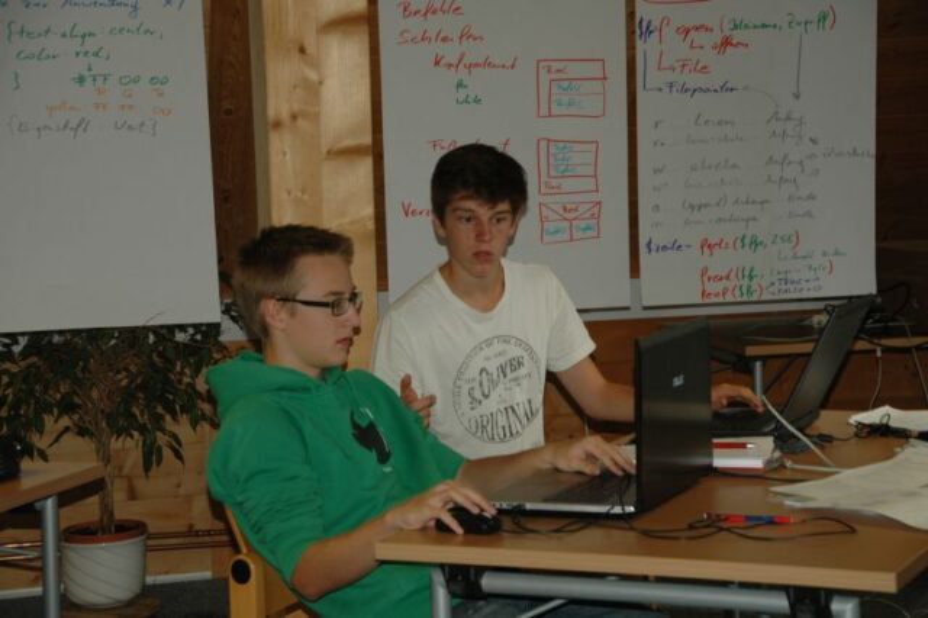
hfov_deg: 26.0
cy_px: 309
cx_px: 464
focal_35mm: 78
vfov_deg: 17.5
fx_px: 2010
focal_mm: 52
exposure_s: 1/60
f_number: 5
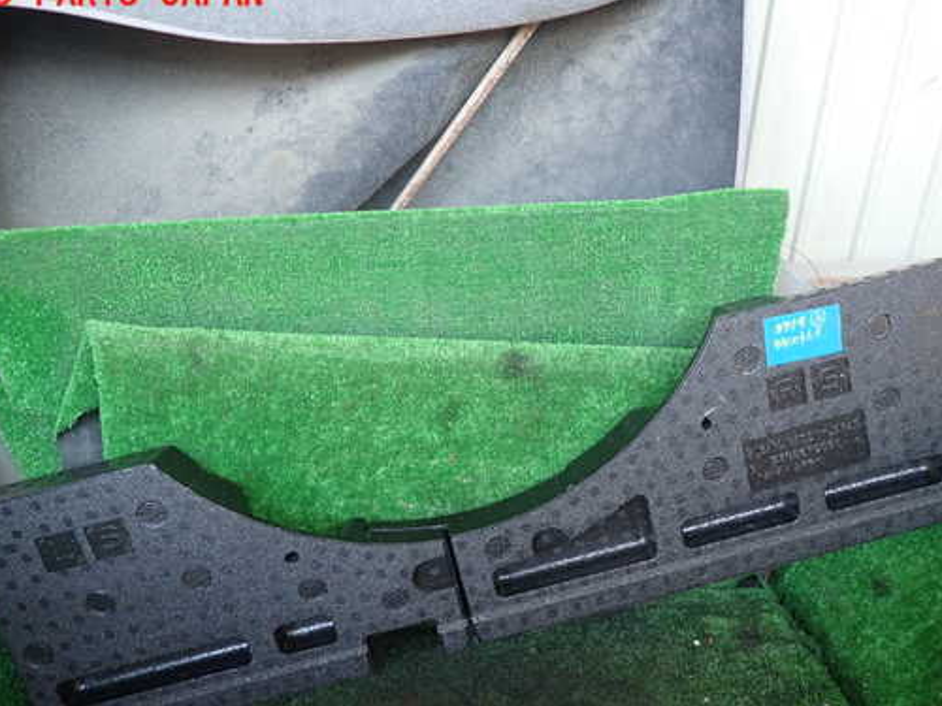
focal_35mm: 30
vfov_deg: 46.7
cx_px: 486
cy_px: 393
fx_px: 816
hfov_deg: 60.0
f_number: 2
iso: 200
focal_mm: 4.5
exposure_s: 1/50
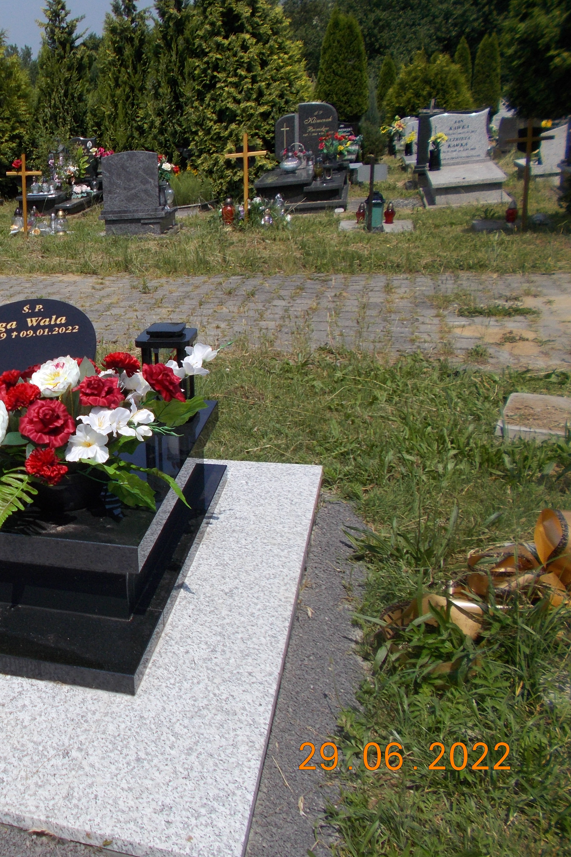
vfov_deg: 51.9
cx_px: -15
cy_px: 421
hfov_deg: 32.7
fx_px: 880
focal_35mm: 37
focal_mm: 4.6
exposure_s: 1/250
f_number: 8
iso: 80
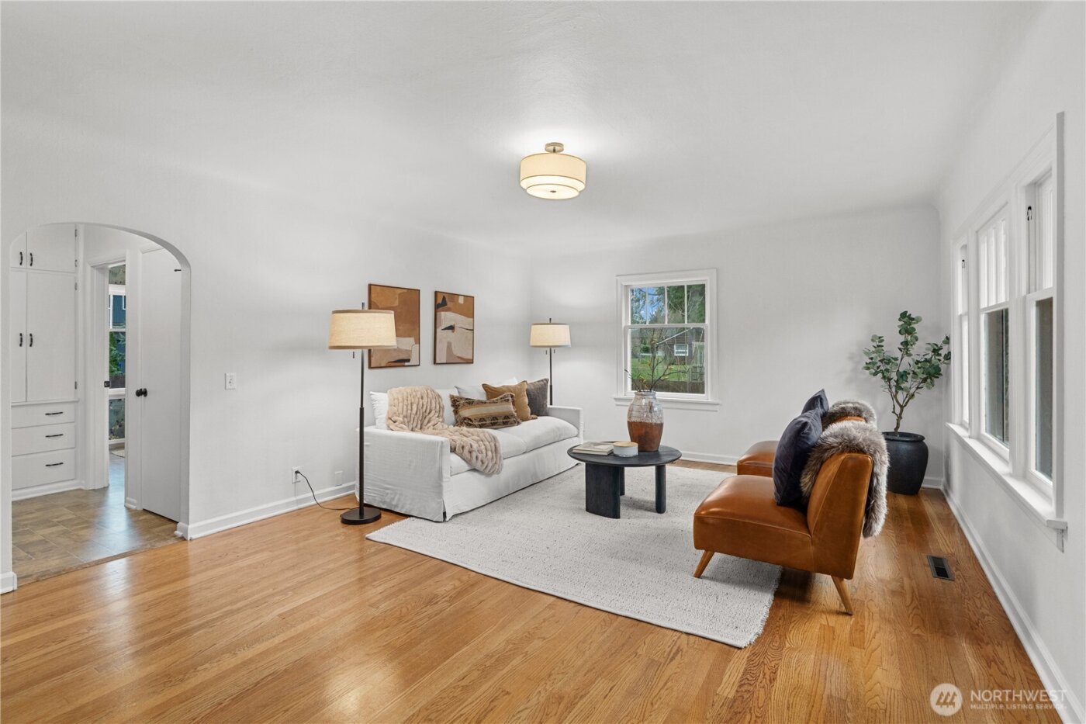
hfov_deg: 96.7
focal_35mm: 16
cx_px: 543
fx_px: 483
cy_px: 362
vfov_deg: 73.7
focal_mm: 16
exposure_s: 1/6
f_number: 9
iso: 640
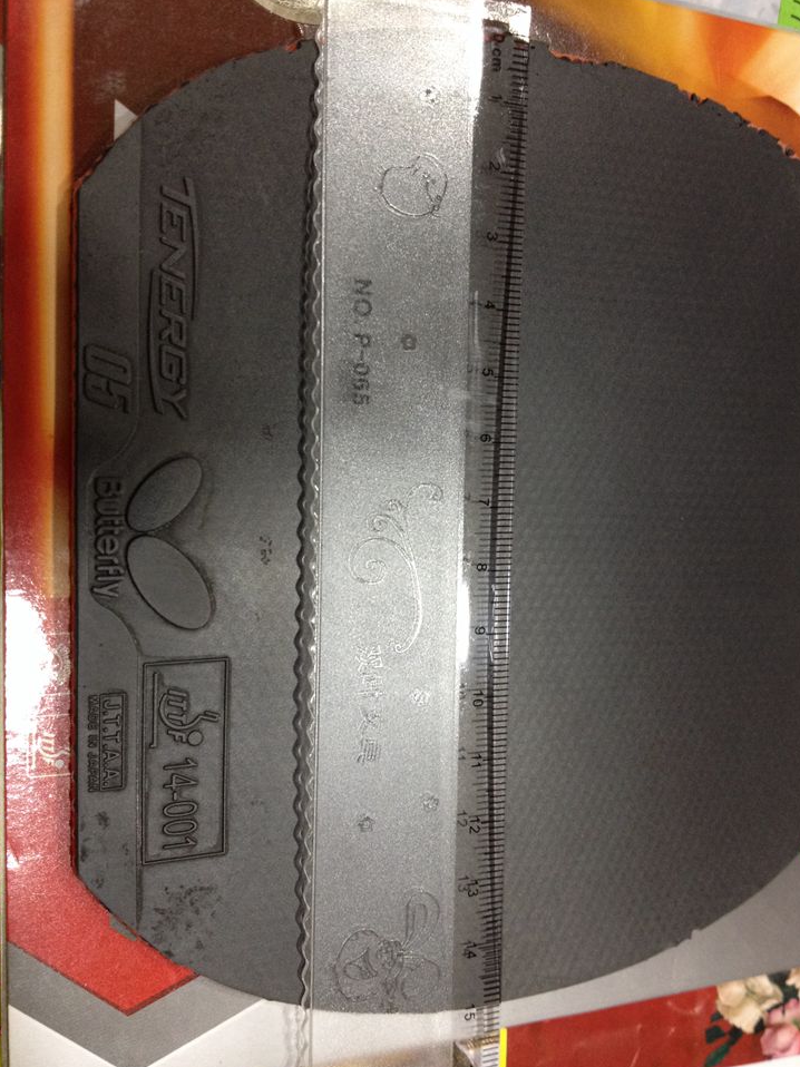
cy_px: 537
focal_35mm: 39
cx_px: 439
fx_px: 1202
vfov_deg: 47.9
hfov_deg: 36.8
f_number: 2.4
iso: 160
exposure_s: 1/20
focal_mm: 4.28
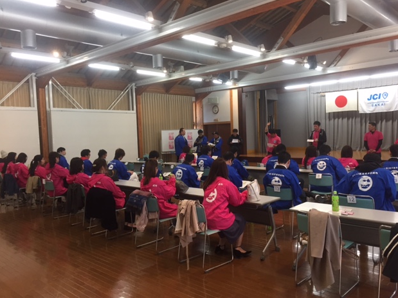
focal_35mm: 30
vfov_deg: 46.8
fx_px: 345
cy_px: 152
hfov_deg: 60.0
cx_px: 204
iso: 50
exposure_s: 1/30
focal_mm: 4.15
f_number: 2.2
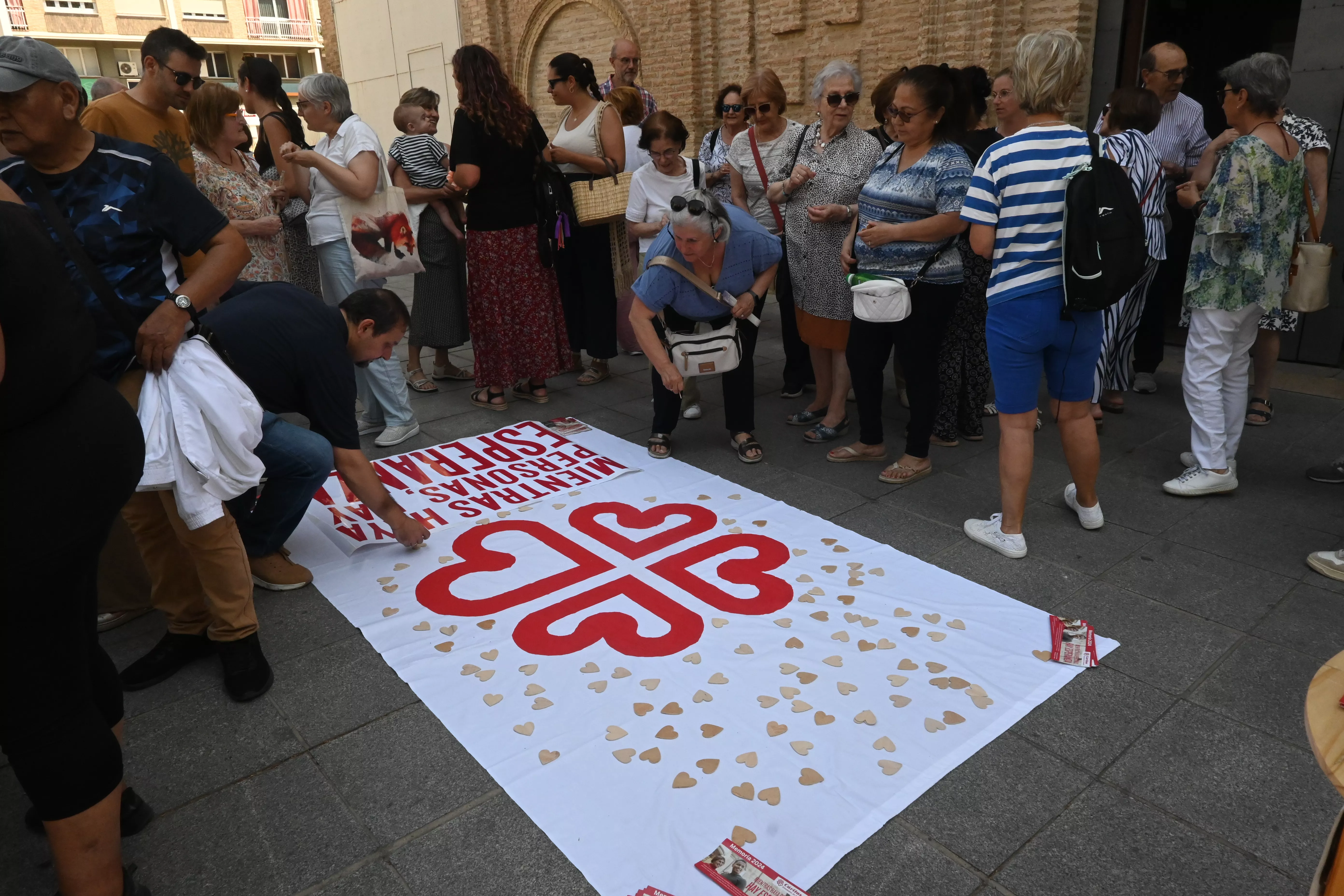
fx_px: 896
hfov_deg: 73.7
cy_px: 448
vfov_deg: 53.1
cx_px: 672
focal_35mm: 24
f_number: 13
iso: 1600
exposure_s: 1/640
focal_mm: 16
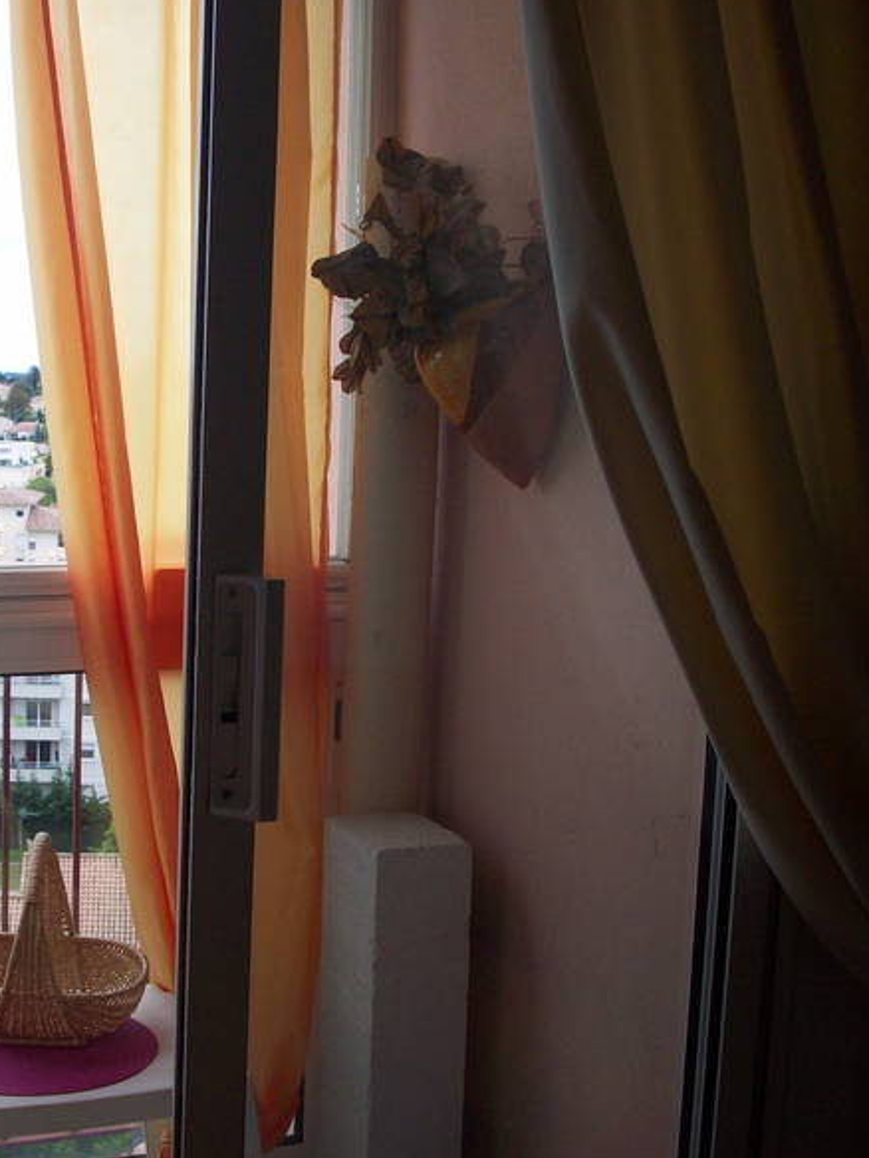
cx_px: 200
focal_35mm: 50
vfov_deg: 38.2
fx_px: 1674
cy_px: 577
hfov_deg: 28.6
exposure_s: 1/469
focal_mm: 6.2
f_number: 2.8
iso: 80
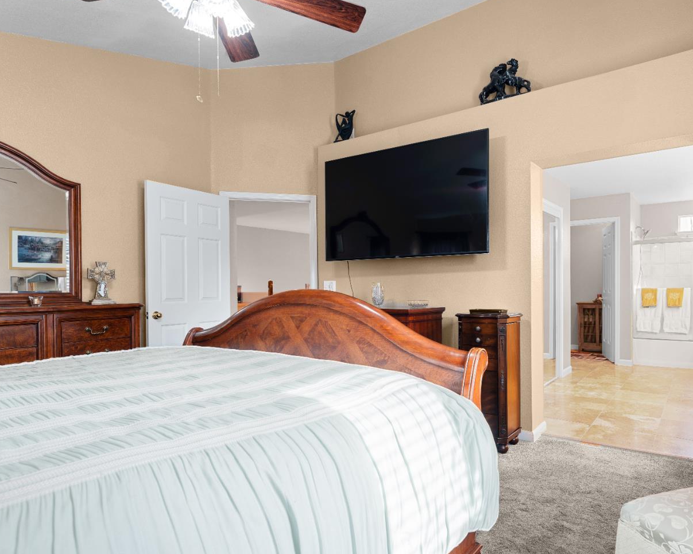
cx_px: 413
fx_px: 431
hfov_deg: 76.8
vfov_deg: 65.5
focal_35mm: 21
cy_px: 281
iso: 100
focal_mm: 18
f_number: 8
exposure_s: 1.3
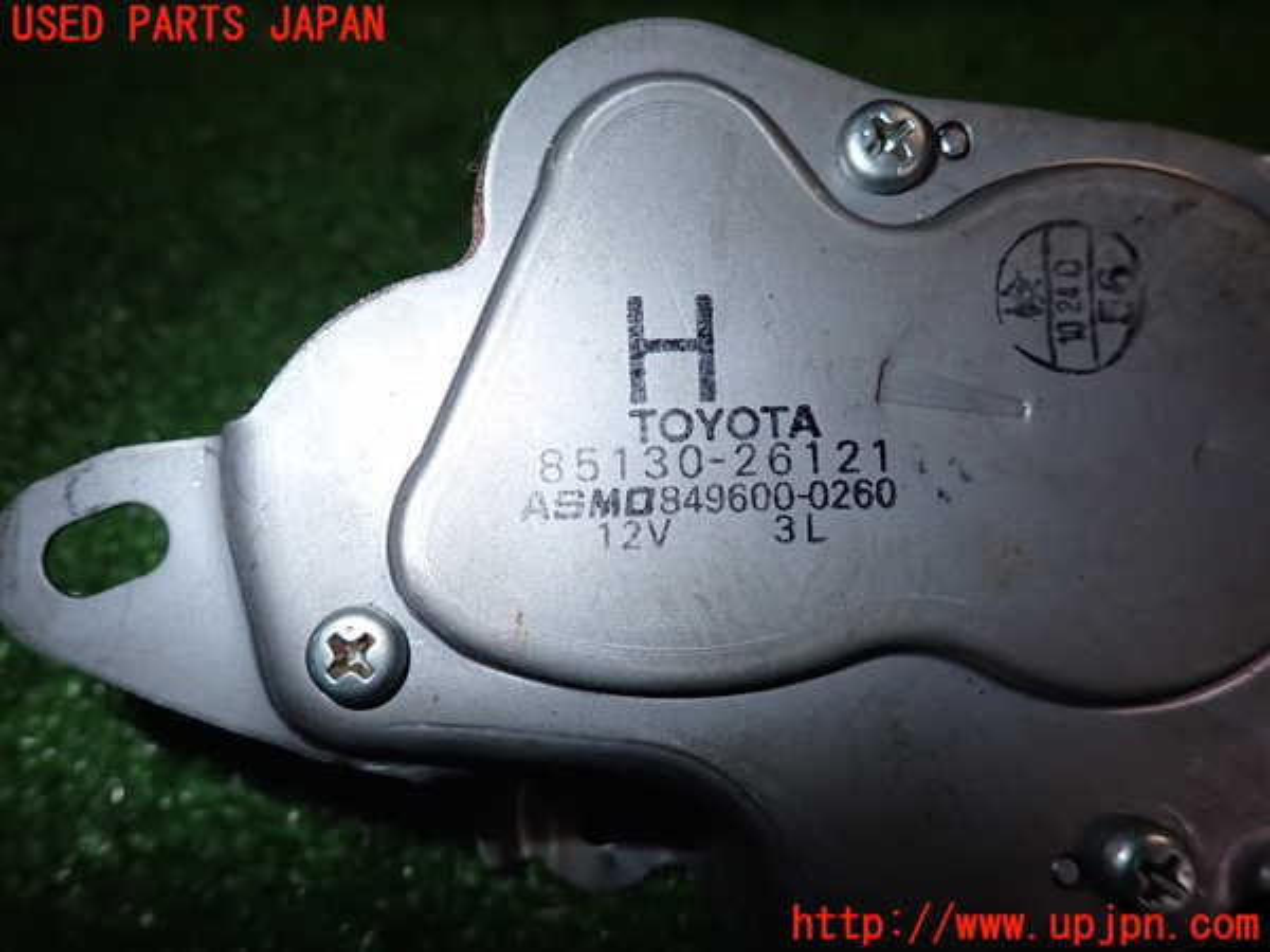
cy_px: 476
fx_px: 917
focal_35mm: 25
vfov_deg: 54.9
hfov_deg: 69.4
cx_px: 635
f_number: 5.6
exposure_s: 1/100
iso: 400
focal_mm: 4.5
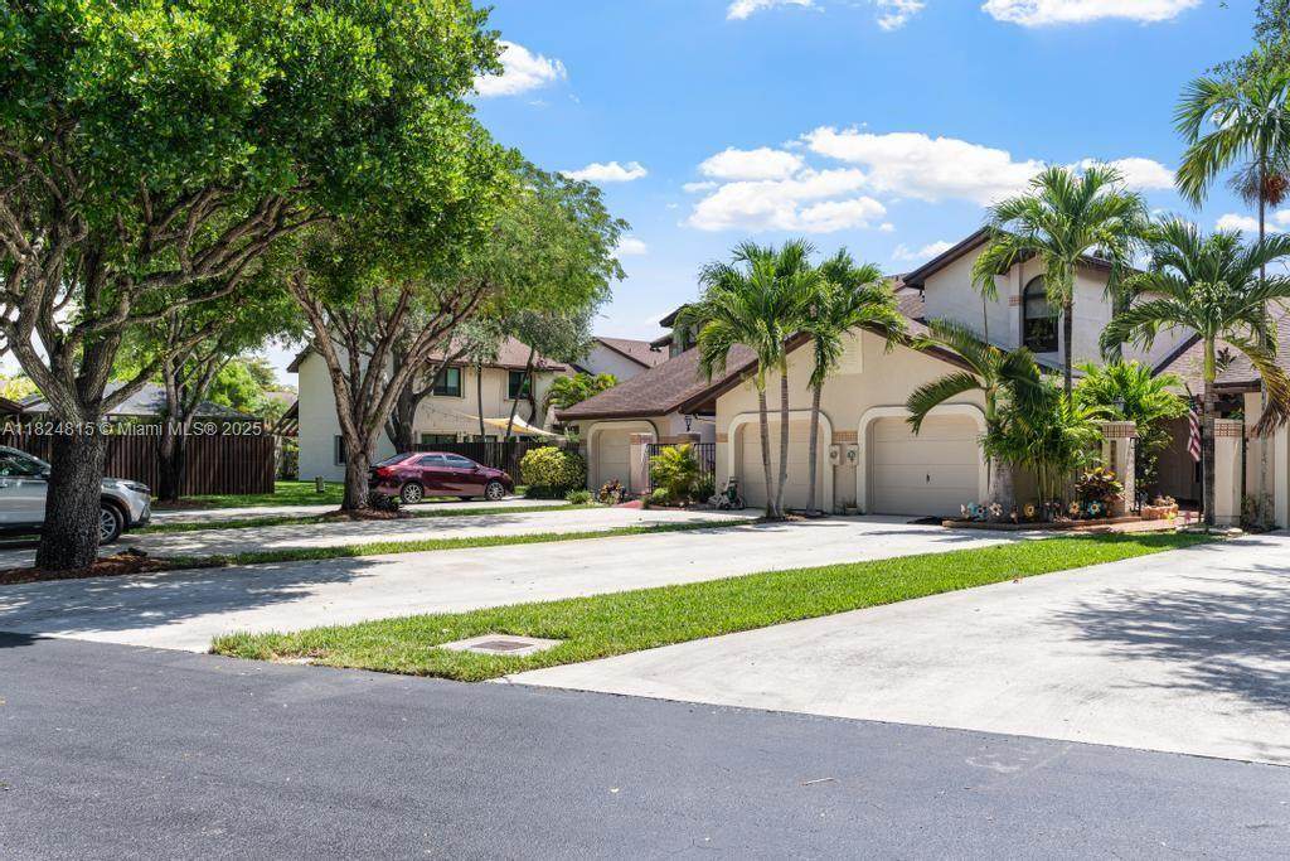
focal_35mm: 29
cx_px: 645
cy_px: 430
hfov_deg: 63.7
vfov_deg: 45.0
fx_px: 1039
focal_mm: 29
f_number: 8
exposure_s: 1/100
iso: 400
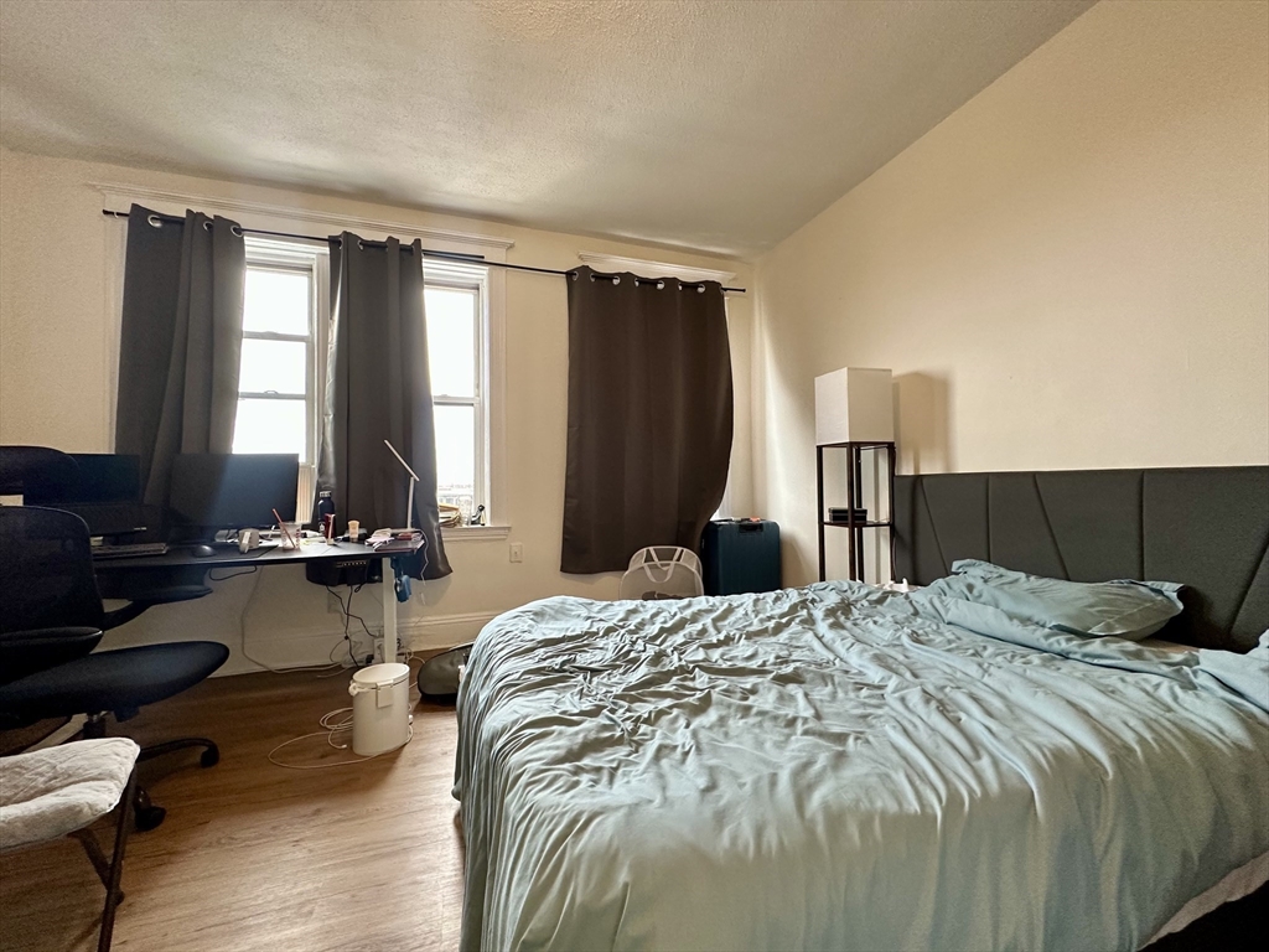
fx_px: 513
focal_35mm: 14
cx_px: 634
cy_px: 476
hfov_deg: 102.1
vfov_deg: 85.7
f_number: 2.2
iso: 250
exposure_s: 1/120
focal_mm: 2.22
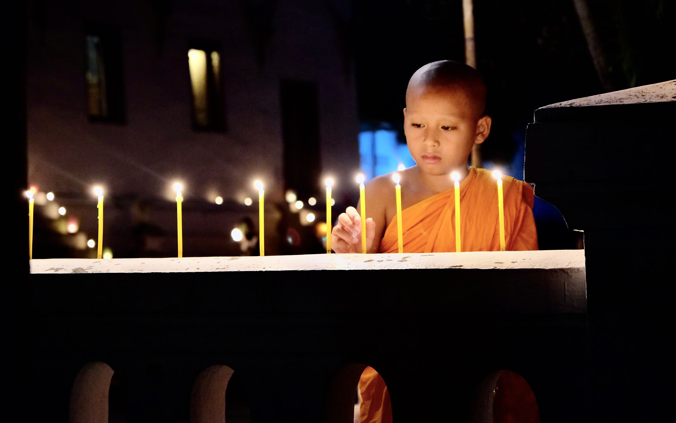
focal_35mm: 85
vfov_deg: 15.4
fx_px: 1566
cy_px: 199
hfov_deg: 24.4
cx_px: 339
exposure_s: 1/20
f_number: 4
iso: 2500
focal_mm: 55
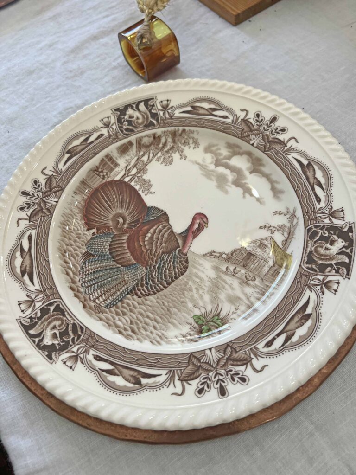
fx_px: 357
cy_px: 238
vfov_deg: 67.3
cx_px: 178
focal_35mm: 26
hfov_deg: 53.1
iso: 100
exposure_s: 1/120
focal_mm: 5.7
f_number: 1.5
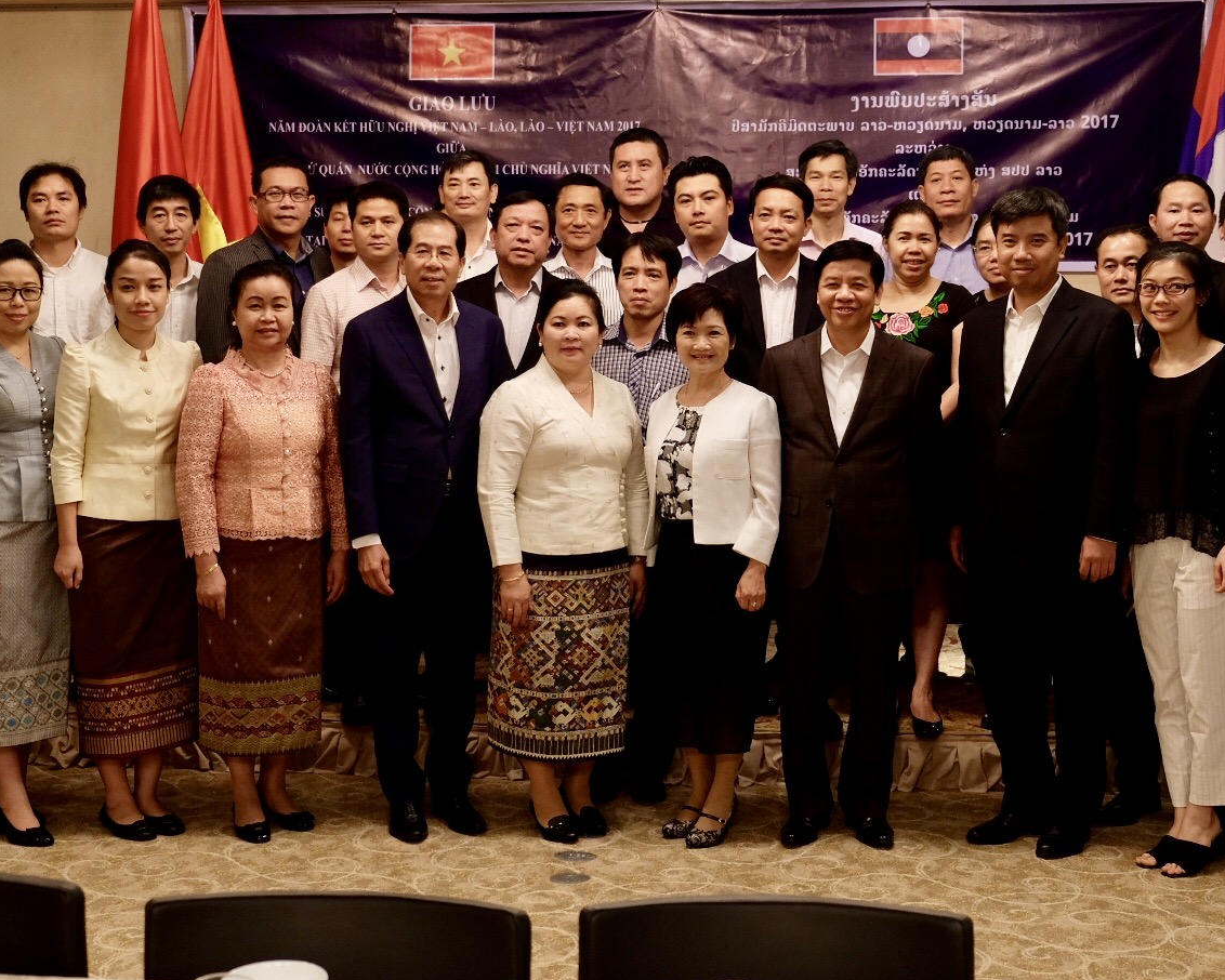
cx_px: 595
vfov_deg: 28.5
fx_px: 1922
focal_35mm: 53
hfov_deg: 35.4
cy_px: 359
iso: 800
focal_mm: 24.3
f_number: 3.2
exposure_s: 1/45
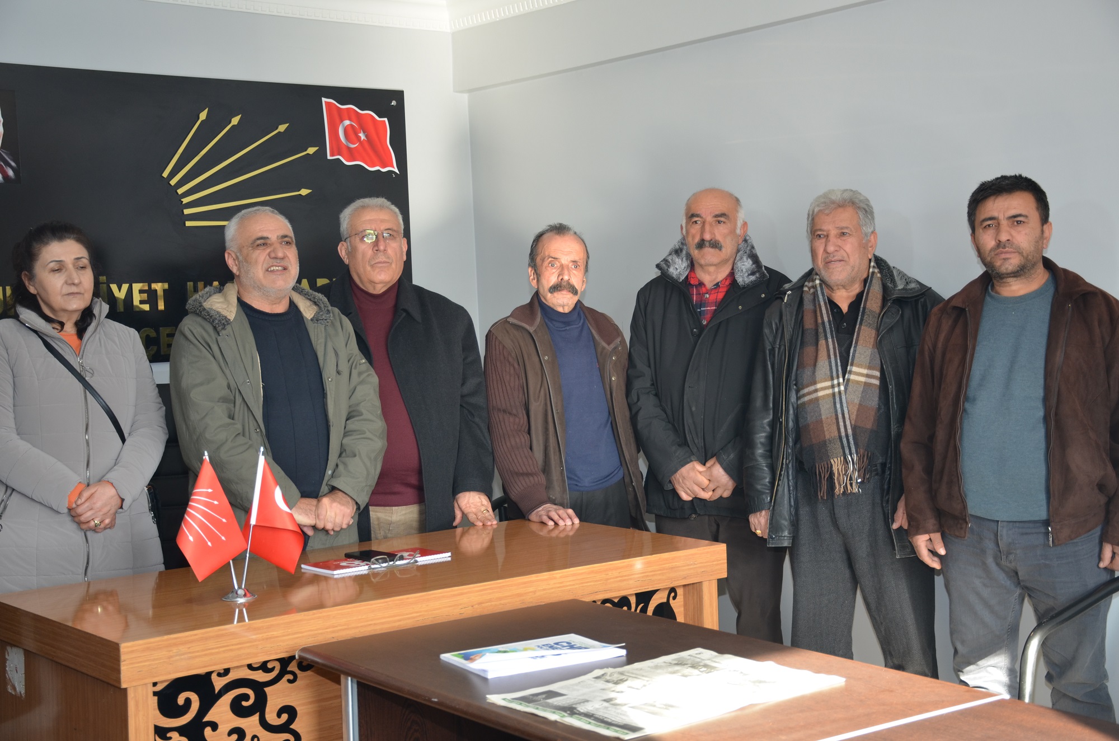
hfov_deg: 39.0
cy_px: 370
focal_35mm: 51
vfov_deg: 26.4
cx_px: 560
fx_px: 1582
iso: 320
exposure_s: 1/60
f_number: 4.2
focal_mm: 34
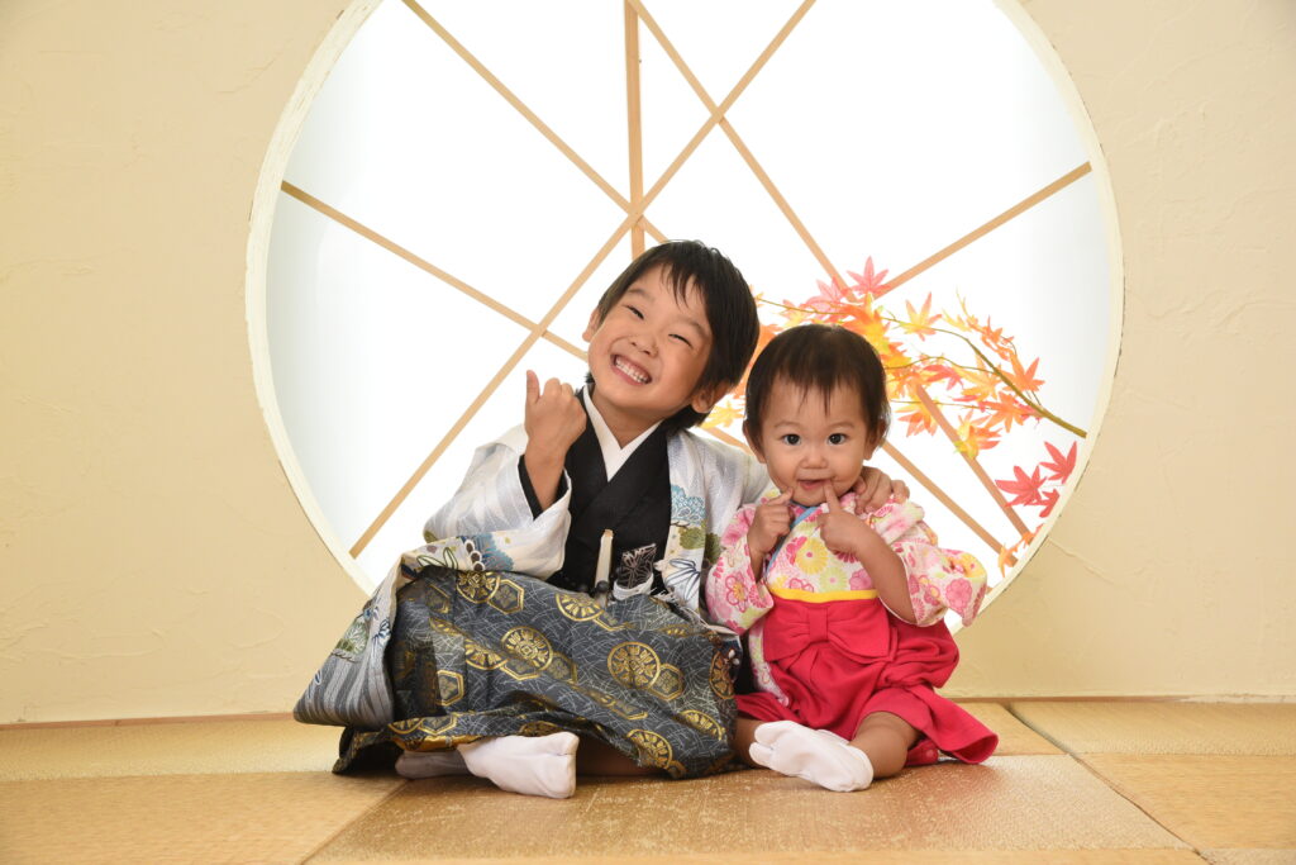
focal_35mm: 66
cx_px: 648
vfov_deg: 20.6
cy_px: 432
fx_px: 2376
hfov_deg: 30.5
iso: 2000
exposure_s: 1/160
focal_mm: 66
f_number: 7.1
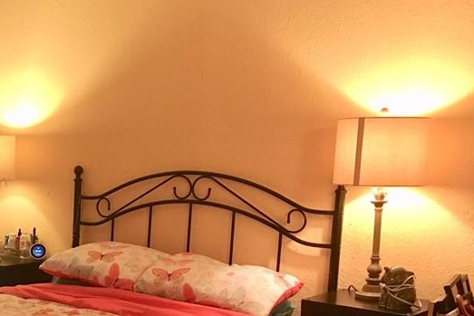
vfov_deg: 22.5
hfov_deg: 31.9
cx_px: 26
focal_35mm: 59
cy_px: 277
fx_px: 777
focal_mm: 4.15
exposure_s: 1/30
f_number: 2.2
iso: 200
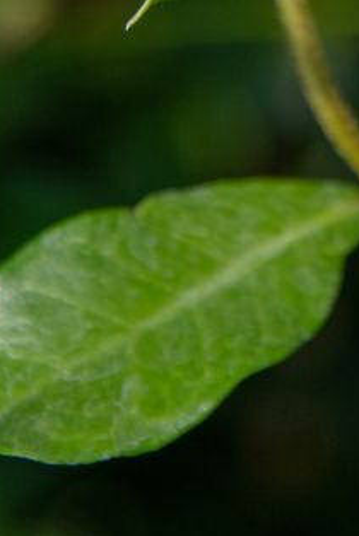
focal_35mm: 611
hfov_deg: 2.2
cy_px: -207
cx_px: 669
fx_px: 9119
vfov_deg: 3.4
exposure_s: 1/640
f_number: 7.1
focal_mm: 160
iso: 500
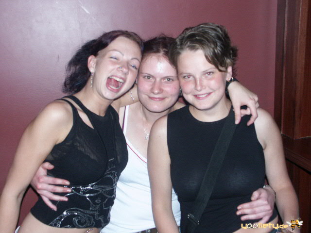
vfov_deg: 36.0
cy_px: 116
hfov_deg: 46.8
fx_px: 359
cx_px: 156
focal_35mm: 40
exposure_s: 1/45
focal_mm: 10.49
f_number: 2.8
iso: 200
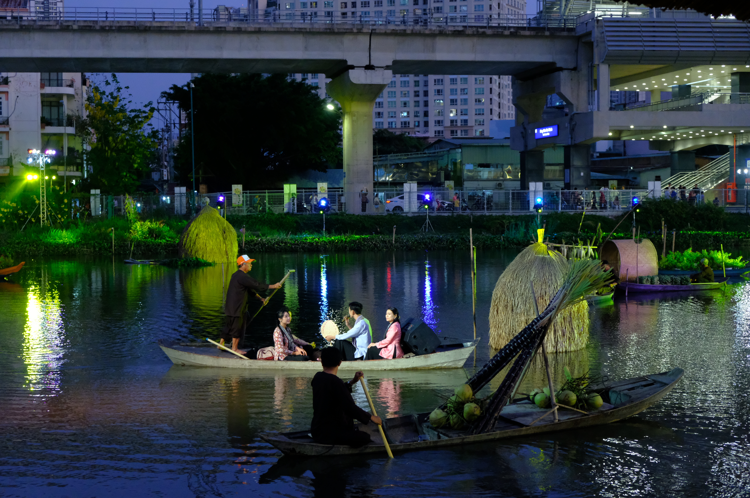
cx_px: 375
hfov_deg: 34.0
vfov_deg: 23.0
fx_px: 1228
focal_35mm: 59
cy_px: 249
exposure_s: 1/125
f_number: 4
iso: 4000
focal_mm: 39
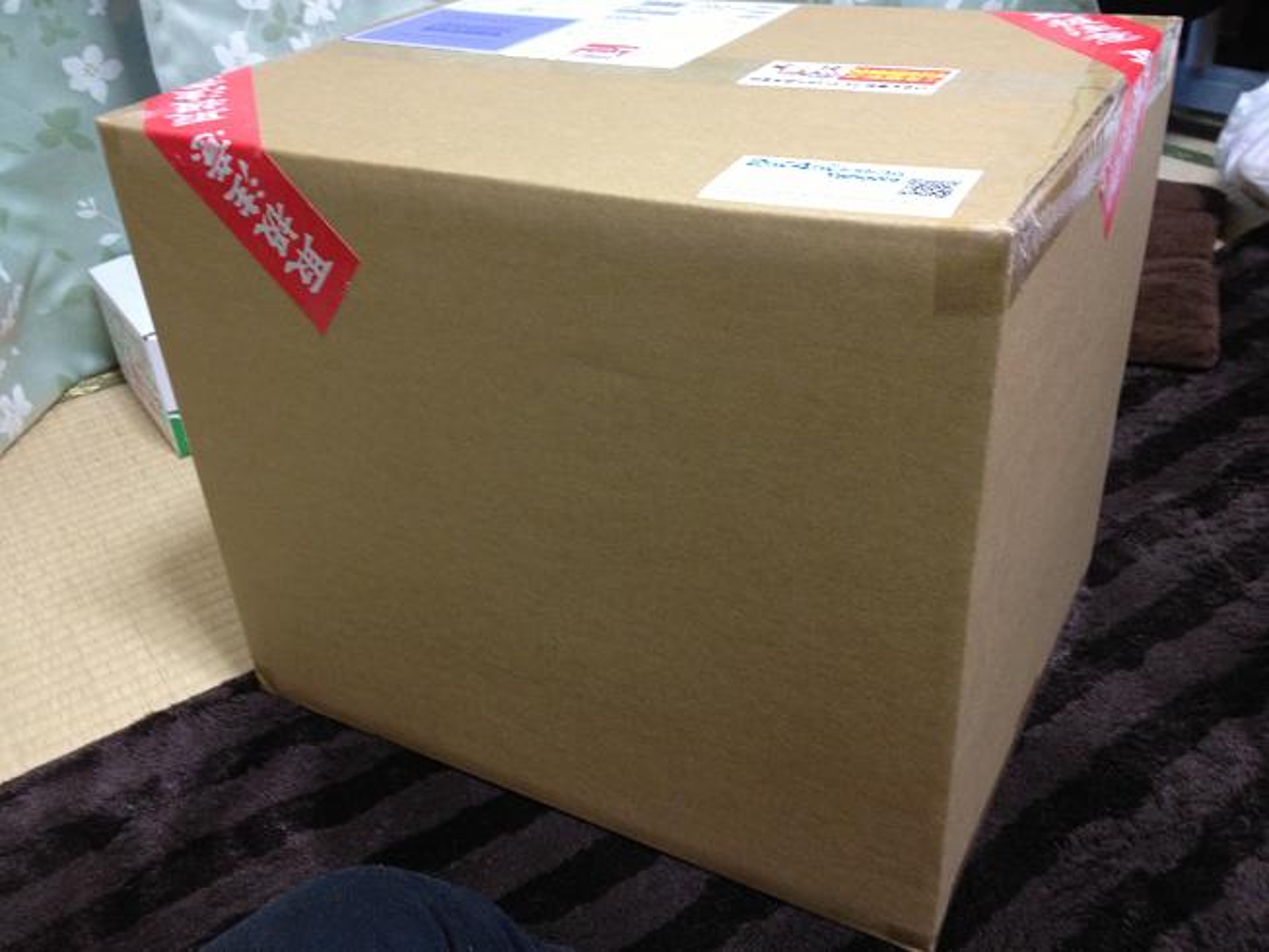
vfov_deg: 40.7
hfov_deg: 52.6
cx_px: 634
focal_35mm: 35
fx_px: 1283
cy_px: 476
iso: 200
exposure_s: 1/20
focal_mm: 4.28
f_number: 2.4
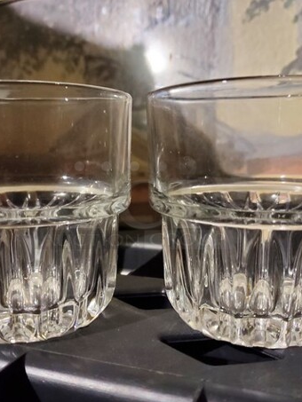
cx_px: 134
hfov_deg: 40.7
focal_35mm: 35
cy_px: 202
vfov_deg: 52.6
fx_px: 407
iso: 640
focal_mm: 4.3
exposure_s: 1/40
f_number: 1.5
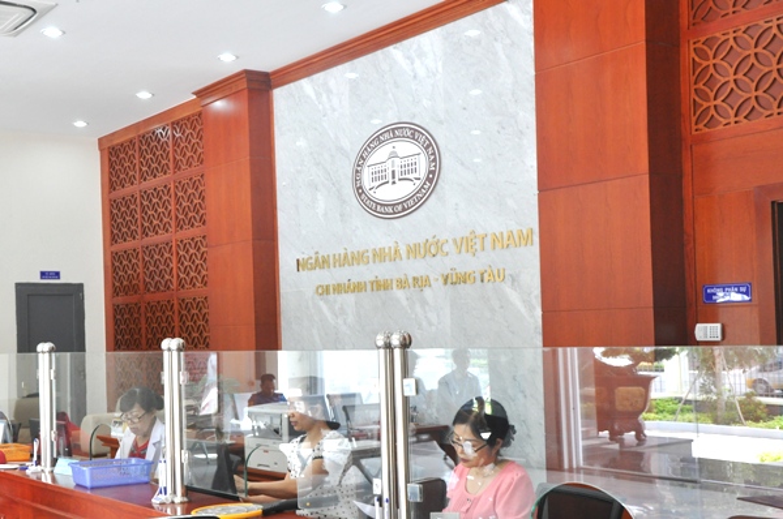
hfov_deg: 51.4
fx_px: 814
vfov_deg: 35.4
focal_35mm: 38
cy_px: 260
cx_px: 392
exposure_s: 1/125
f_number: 5.6
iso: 1000
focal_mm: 25
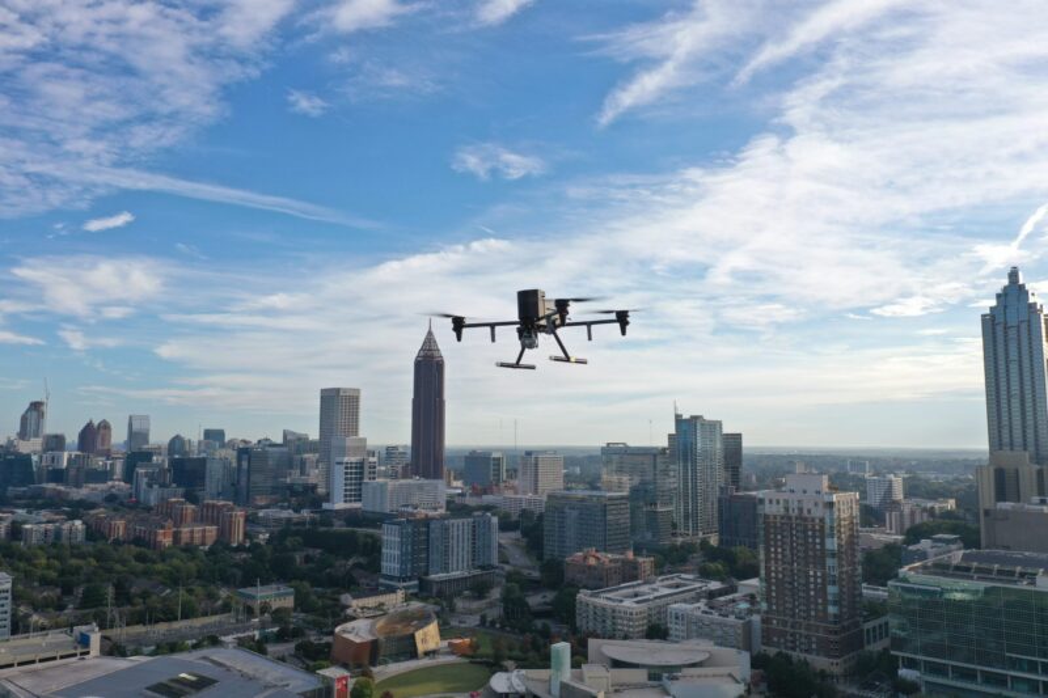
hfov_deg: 65.5
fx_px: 815
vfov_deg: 46.4
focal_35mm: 28
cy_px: 349
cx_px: 524
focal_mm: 10.26
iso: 100
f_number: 5.6
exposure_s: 1/320
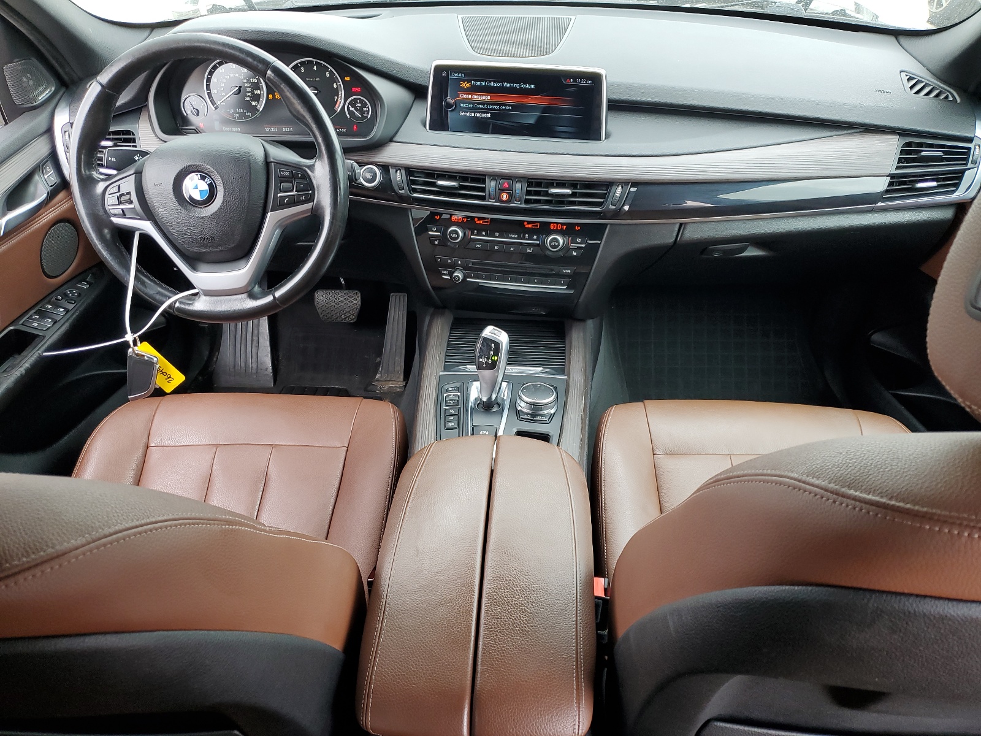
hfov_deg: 67.3
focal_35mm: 26
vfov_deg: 53.1
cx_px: 490
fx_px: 737
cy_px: 368
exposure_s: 1/120
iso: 59
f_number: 1.5
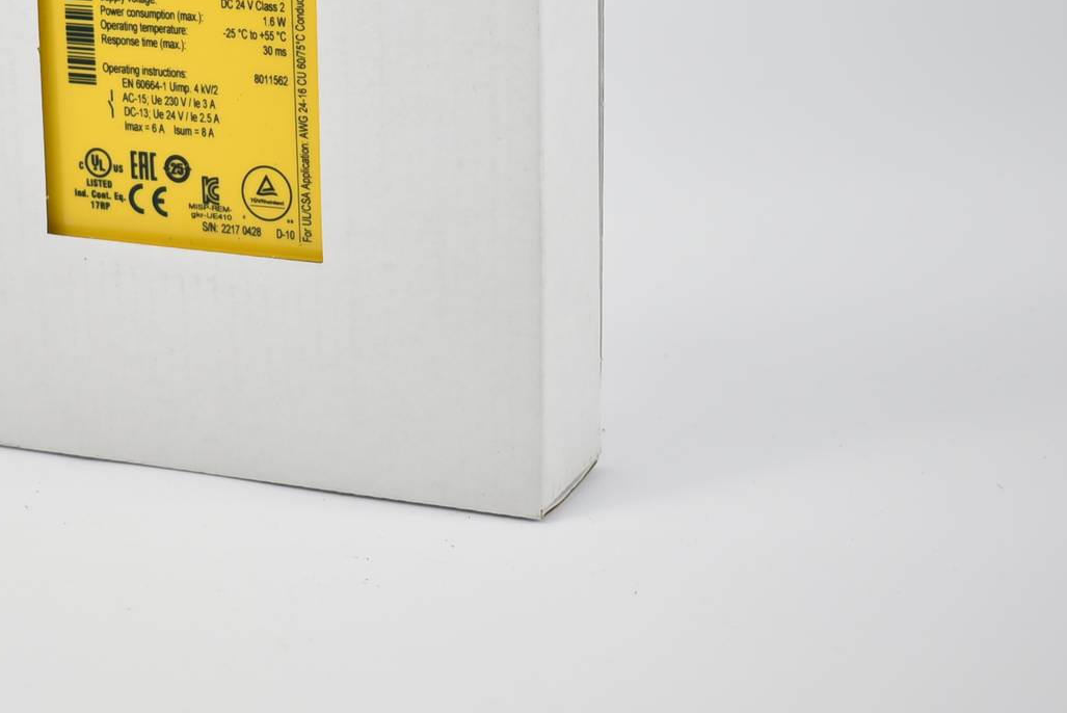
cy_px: 33
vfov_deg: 13.4
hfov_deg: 20.0
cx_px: 232
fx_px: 2995
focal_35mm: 101
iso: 110
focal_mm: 32
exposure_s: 1/50
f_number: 4.5
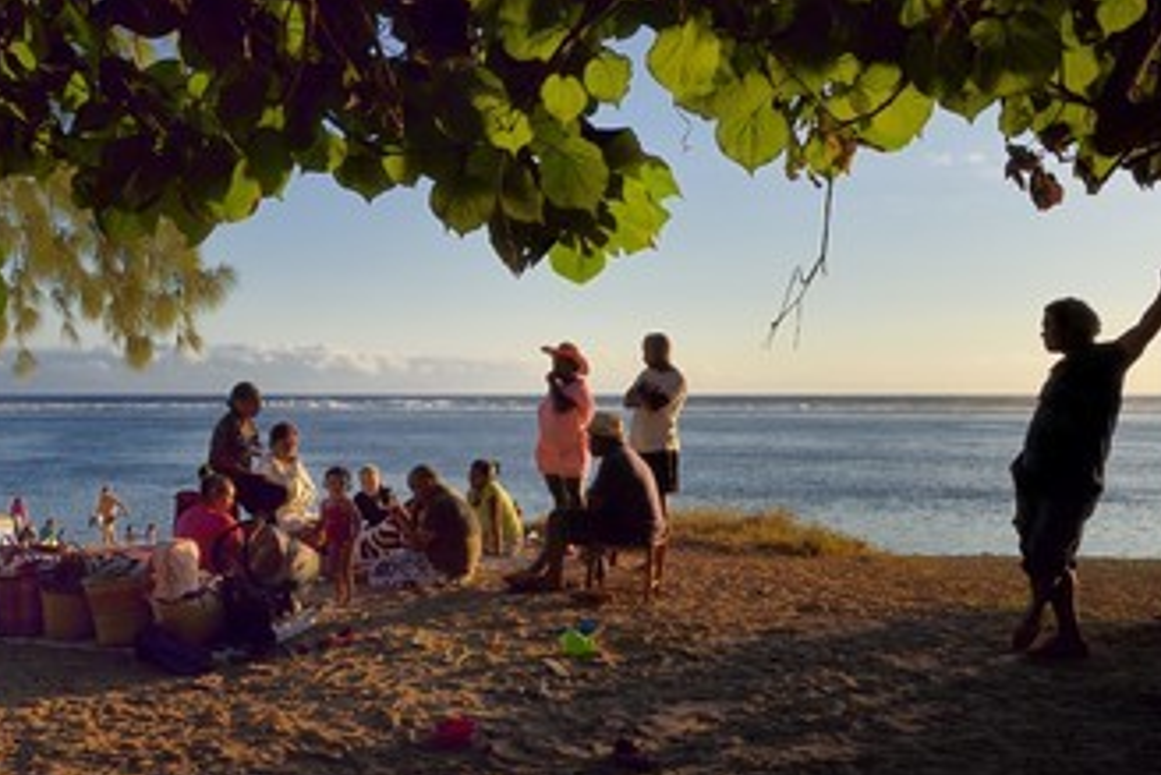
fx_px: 1323
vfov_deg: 32.7
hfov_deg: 47.1
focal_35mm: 41
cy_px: 379
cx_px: 467
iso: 200
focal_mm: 32
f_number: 22
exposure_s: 1/100
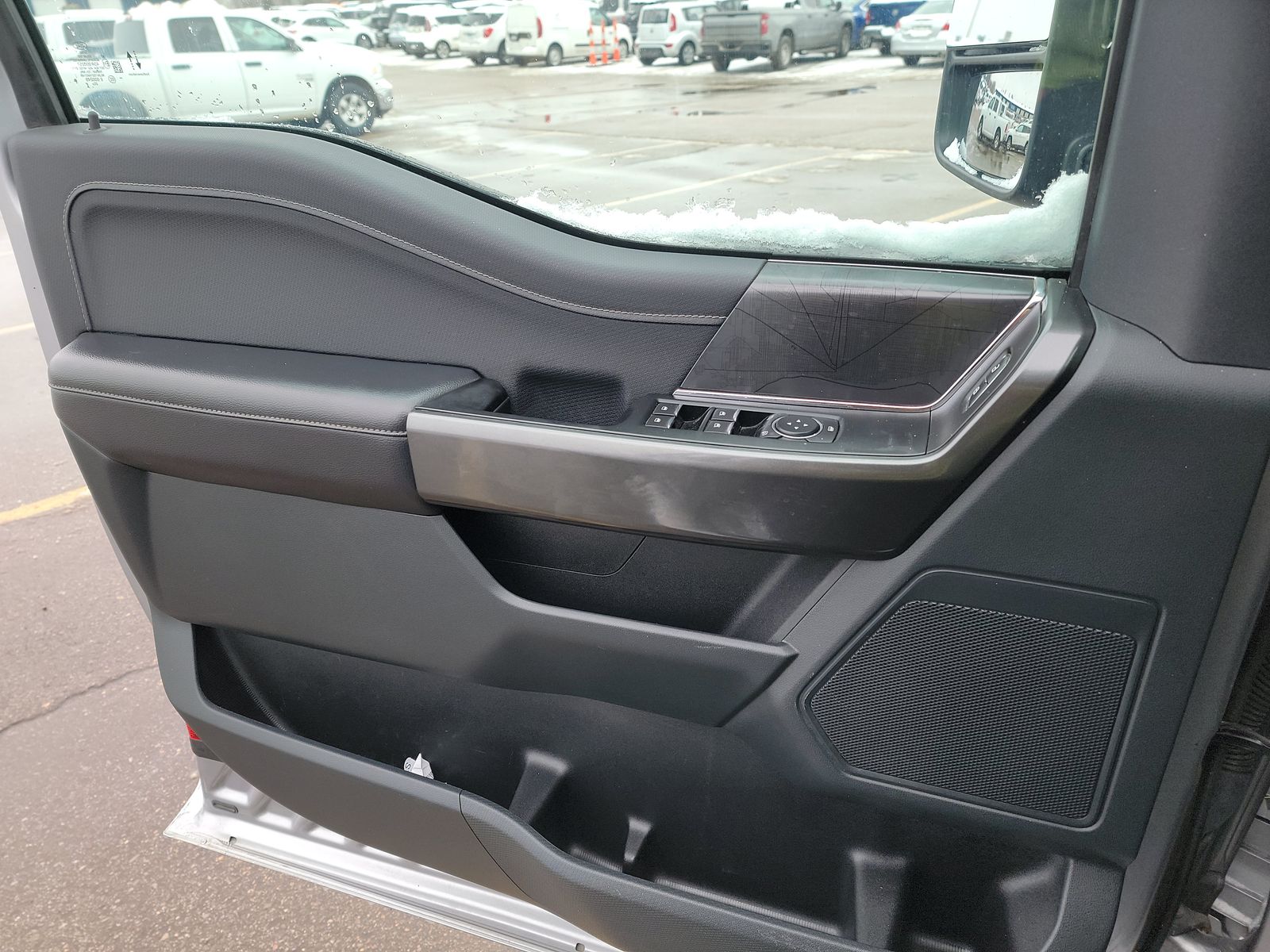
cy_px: 476
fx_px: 881
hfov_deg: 71.6
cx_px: 635
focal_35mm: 24
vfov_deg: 56.8
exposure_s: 1/119
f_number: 1.8
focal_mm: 6.7
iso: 68
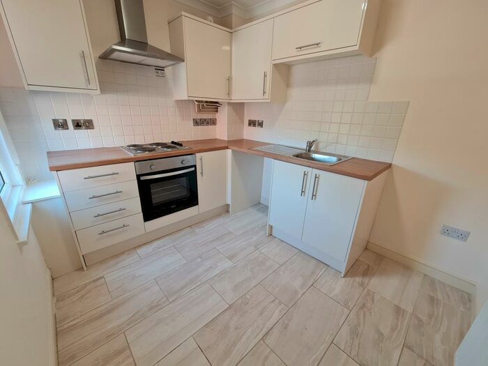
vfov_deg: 89.9
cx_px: 244
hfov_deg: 106.2
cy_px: 183
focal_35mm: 13
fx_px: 183
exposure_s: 1/50
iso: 100
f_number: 2.2
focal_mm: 2.2
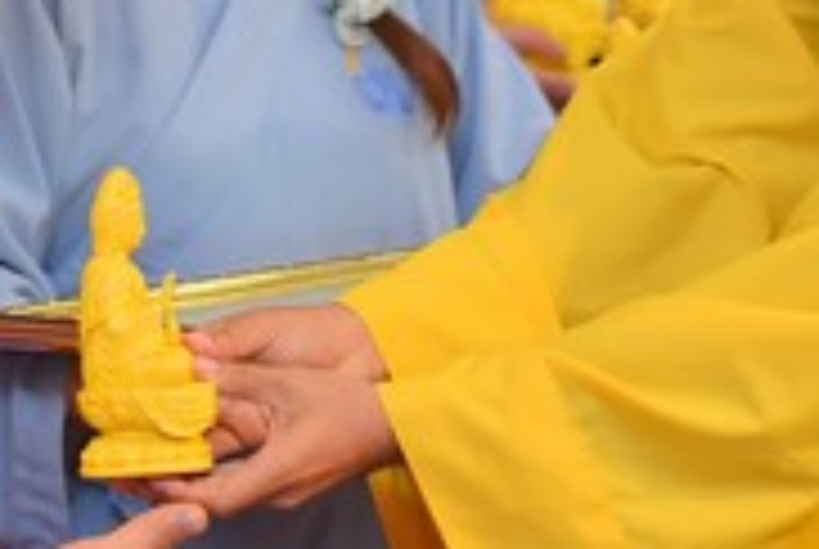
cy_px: -178
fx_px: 8522
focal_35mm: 374
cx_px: 99
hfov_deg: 5.5
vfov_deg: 3.7
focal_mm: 105
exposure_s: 1/160
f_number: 3.2
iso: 640
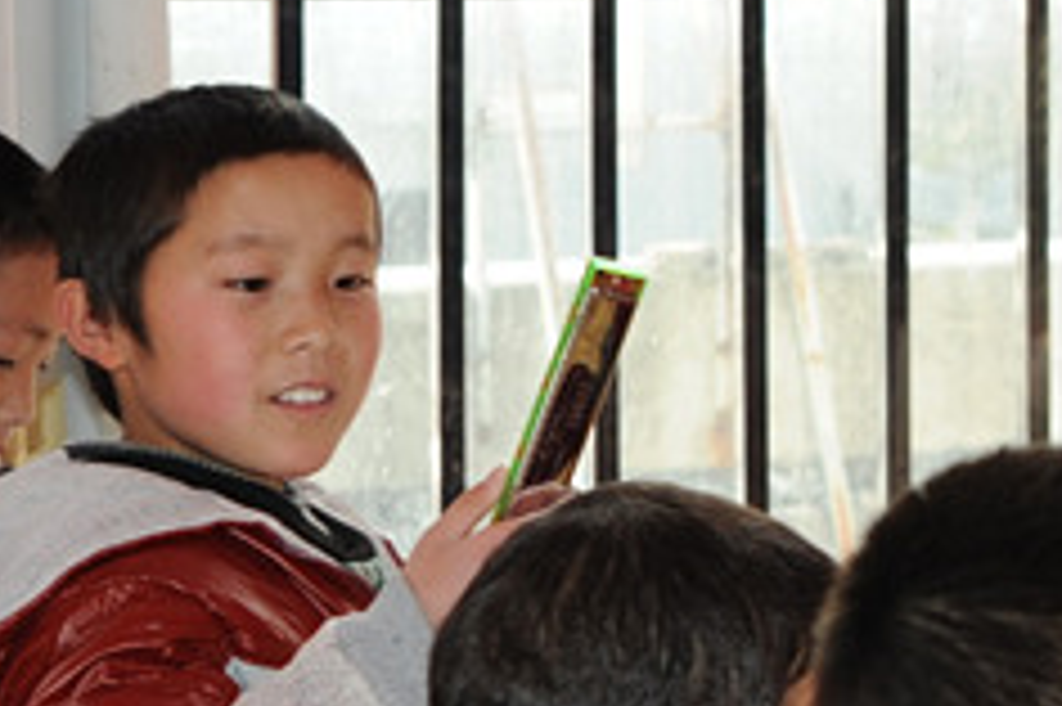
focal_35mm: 95
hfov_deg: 20.2
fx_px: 2800
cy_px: 371
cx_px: 1256
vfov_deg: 14.4
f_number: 4
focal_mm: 28
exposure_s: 1/250
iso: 200
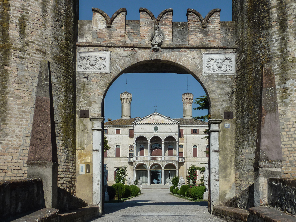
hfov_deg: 42.1
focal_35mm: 45
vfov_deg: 32.2
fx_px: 385
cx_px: 156
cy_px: 114
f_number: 5.6
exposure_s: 1/640
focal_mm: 6.5
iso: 80
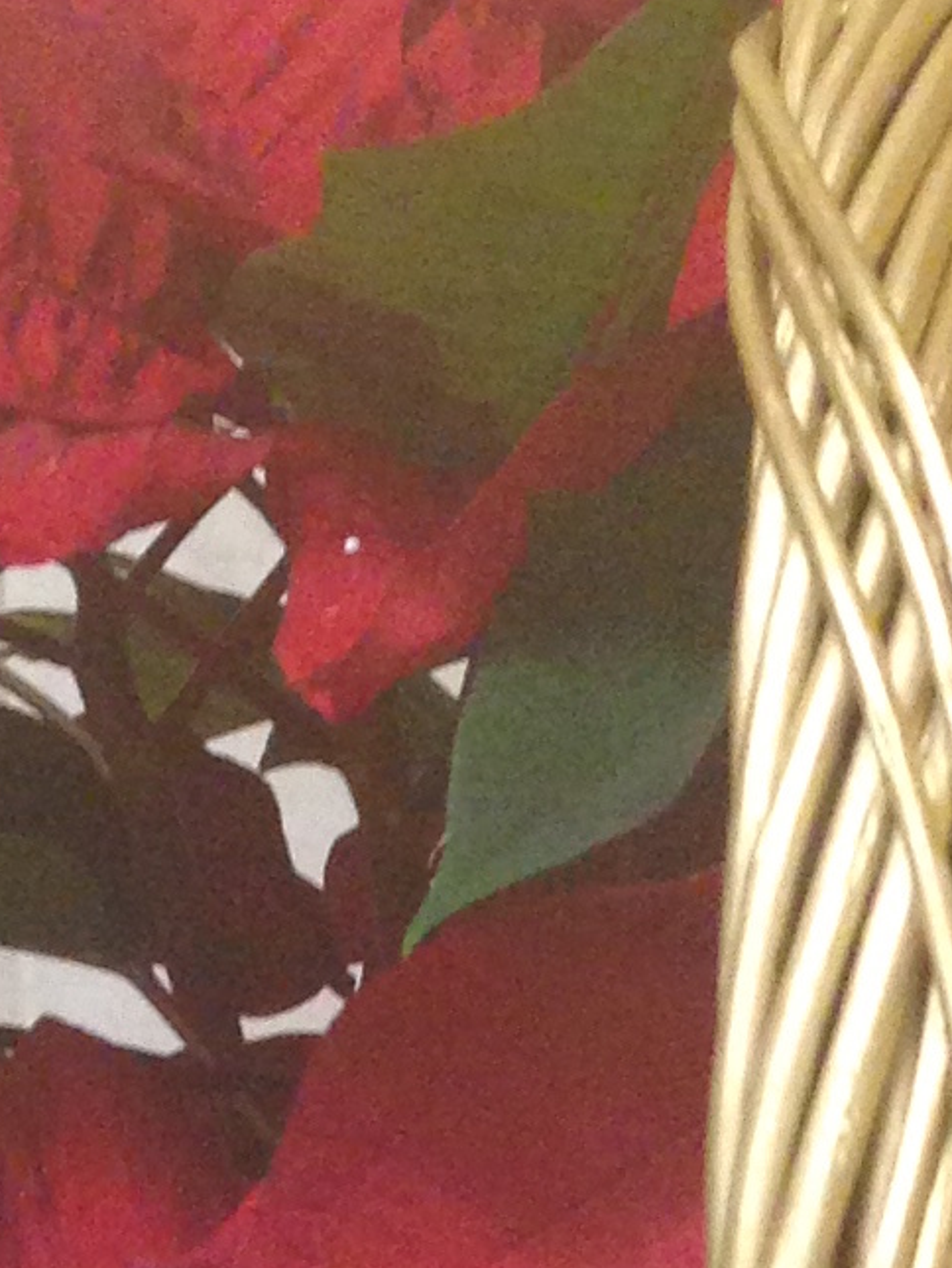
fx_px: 6122
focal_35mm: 167
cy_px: 1712
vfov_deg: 11.5
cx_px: 1058
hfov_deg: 8.8
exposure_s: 1/20
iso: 250
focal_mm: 4.12
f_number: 2.4
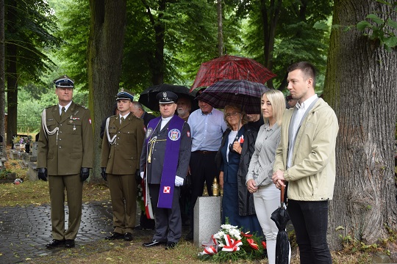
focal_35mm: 57
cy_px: 132
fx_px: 629
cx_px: 198
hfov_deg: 35.1
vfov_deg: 23.8
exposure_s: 1/80
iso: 400
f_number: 4.5
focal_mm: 38
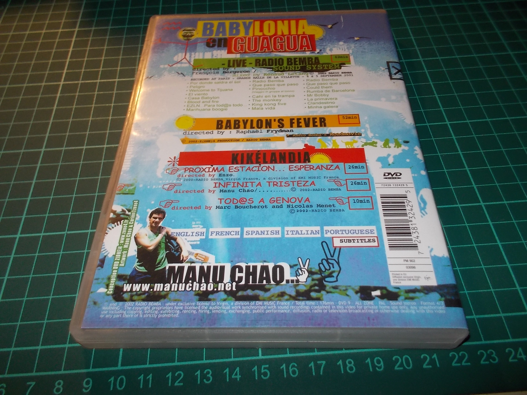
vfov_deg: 48.2
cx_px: 264
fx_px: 442
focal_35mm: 29
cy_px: 198
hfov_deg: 61.7
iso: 200
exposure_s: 1/30
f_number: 3.3
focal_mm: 4.1
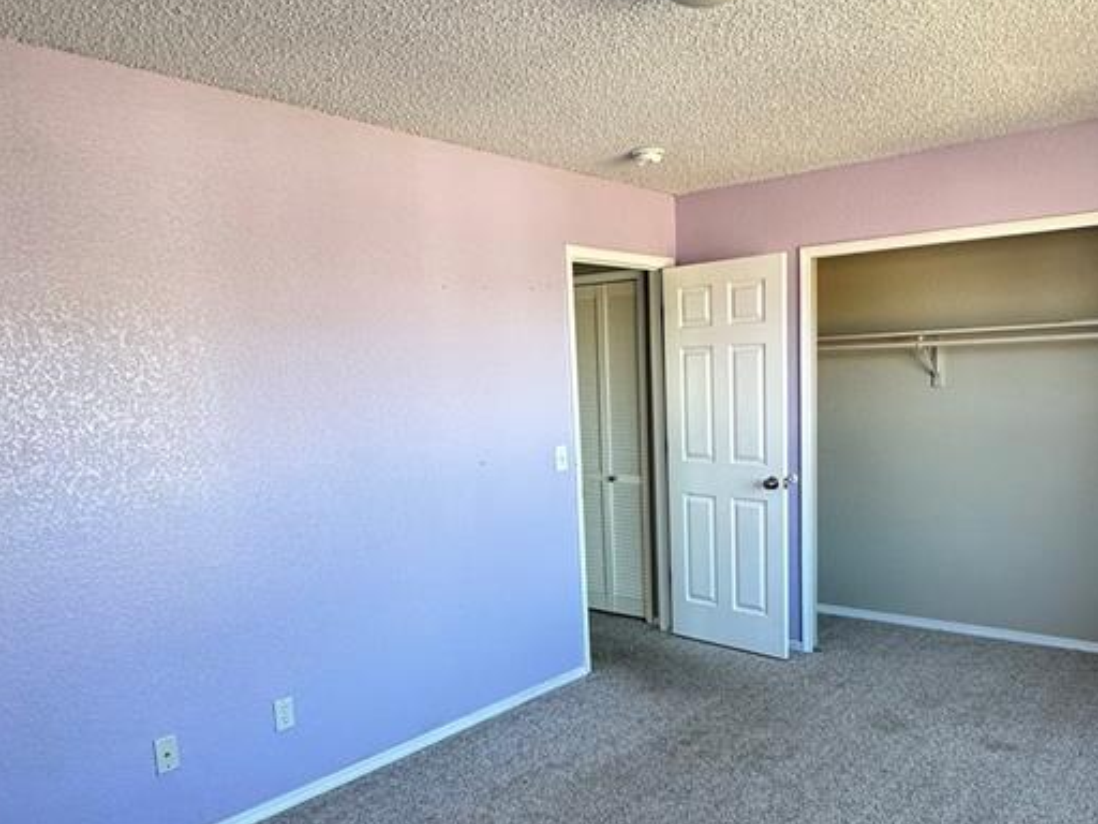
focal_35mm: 28
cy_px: 514
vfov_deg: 49.3
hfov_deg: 63.1
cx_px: 630
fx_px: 888
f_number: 2.2
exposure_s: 1/99
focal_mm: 2.22
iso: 100
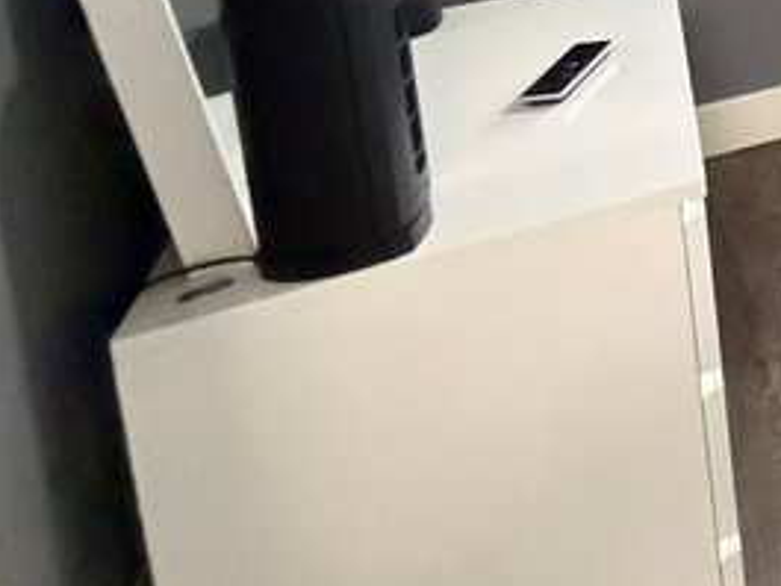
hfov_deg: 21.1
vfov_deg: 21.9
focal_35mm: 54
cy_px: -321
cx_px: 1456
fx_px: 1219
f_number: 2.2
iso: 800
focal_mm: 2.22
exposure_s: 1/60
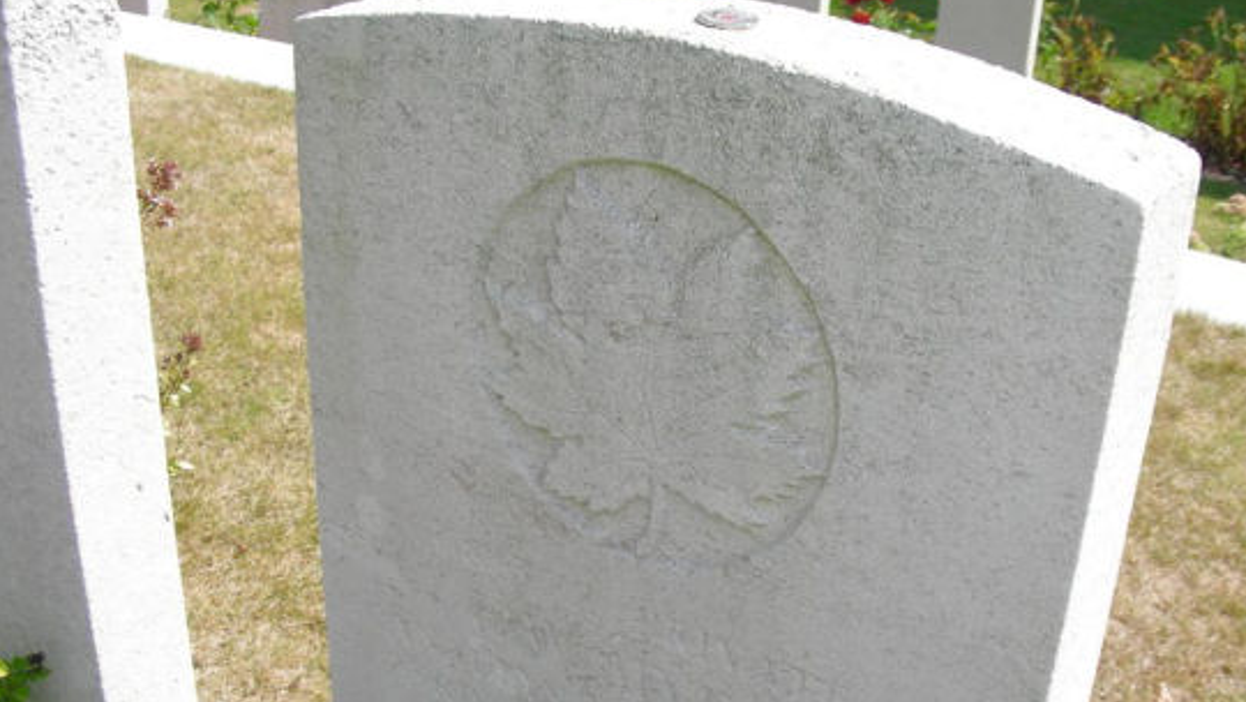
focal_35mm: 46
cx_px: 685
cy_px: 450
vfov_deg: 25.9
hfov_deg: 44.5
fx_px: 1520
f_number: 4
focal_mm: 6.3
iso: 50
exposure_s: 1/456
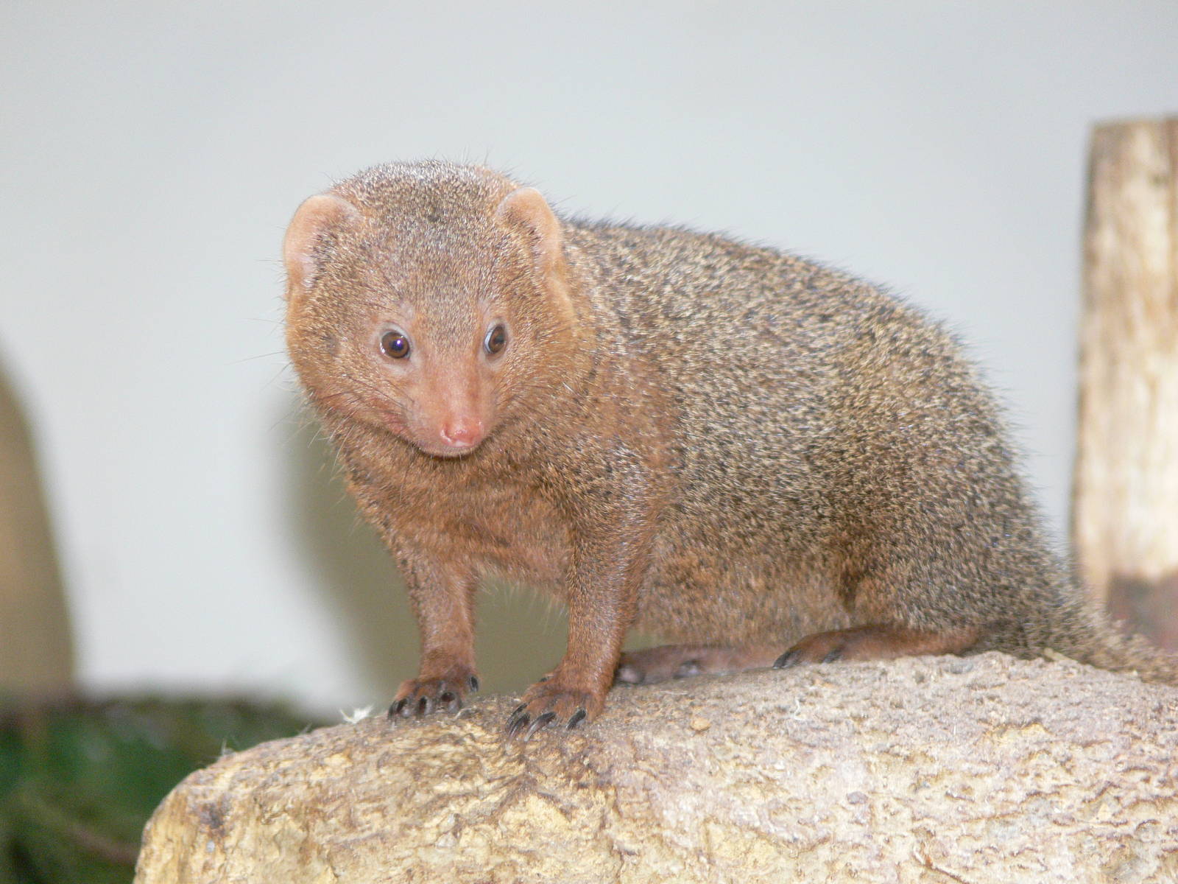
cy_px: 442
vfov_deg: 3.5
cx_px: 589
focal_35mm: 420
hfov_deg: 4.7
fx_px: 14293
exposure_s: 1/30
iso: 200
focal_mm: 88.8
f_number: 3.7
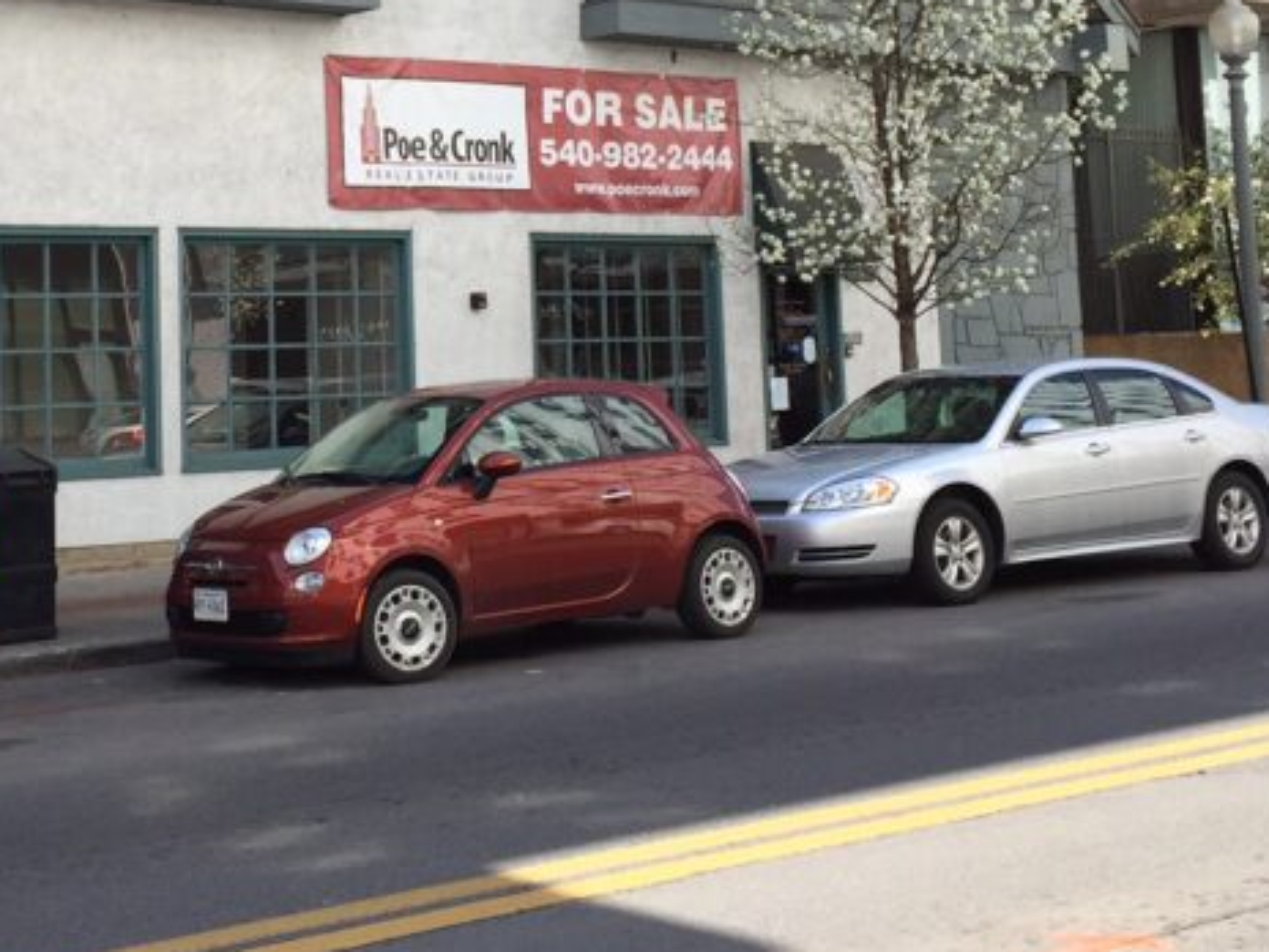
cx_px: 279
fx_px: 2346
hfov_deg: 29.7
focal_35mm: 64
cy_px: 57
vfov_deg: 22.3
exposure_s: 1/920
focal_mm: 4.15
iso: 32
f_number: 2.2
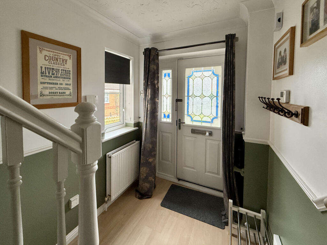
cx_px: 164
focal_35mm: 14
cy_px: 122
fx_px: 132
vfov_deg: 85.7
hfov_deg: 102.1
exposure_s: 1/99
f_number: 2.2
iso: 160
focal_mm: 2.22
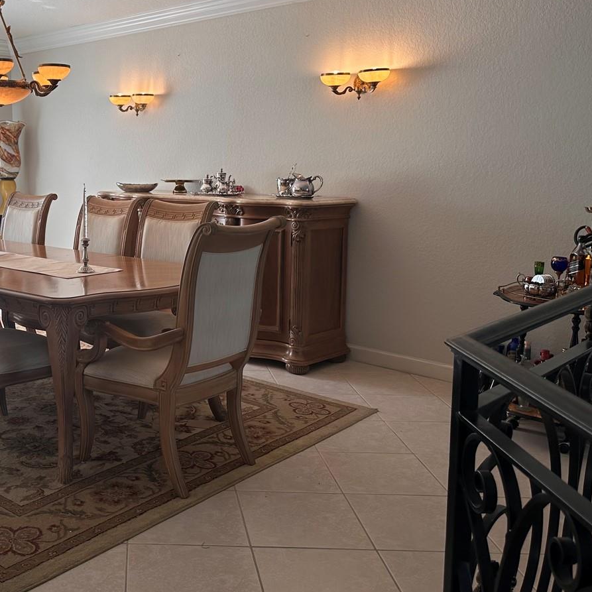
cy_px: 230
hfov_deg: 41.9
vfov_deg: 43.6
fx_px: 735
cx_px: 117
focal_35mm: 38
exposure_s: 1/181
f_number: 1.78
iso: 64
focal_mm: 6.86
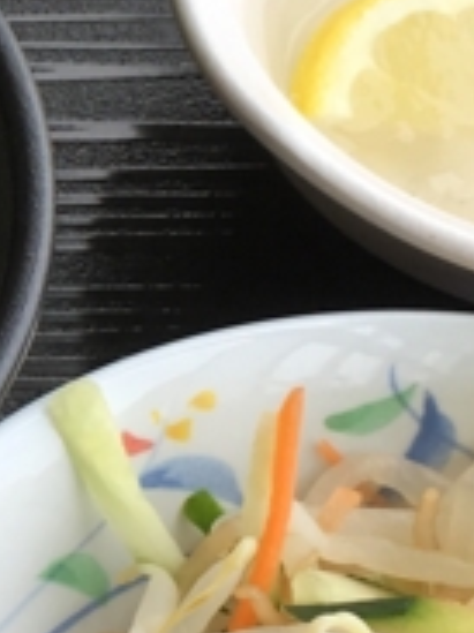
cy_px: 294
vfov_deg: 12.2
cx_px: -484
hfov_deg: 8.6
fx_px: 2961
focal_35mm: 162
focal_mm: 4.15
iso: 25
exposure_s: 1/534
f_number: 2.2
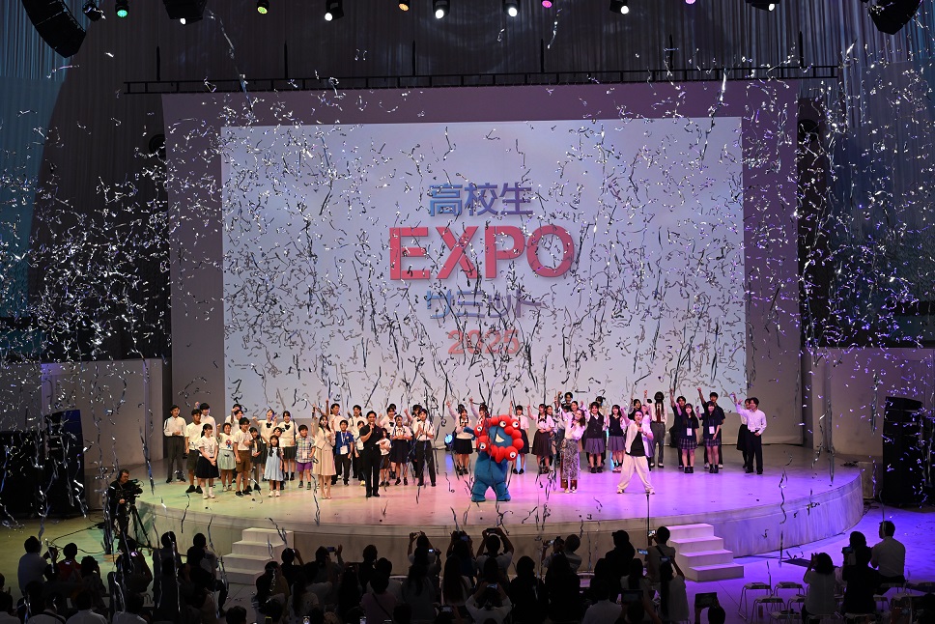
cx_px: 468
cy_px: 312
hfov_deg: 45.4
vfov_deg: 31.2
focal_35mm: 43
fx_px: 1117
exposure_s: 1/125
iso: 2000
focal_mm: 43
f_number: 8
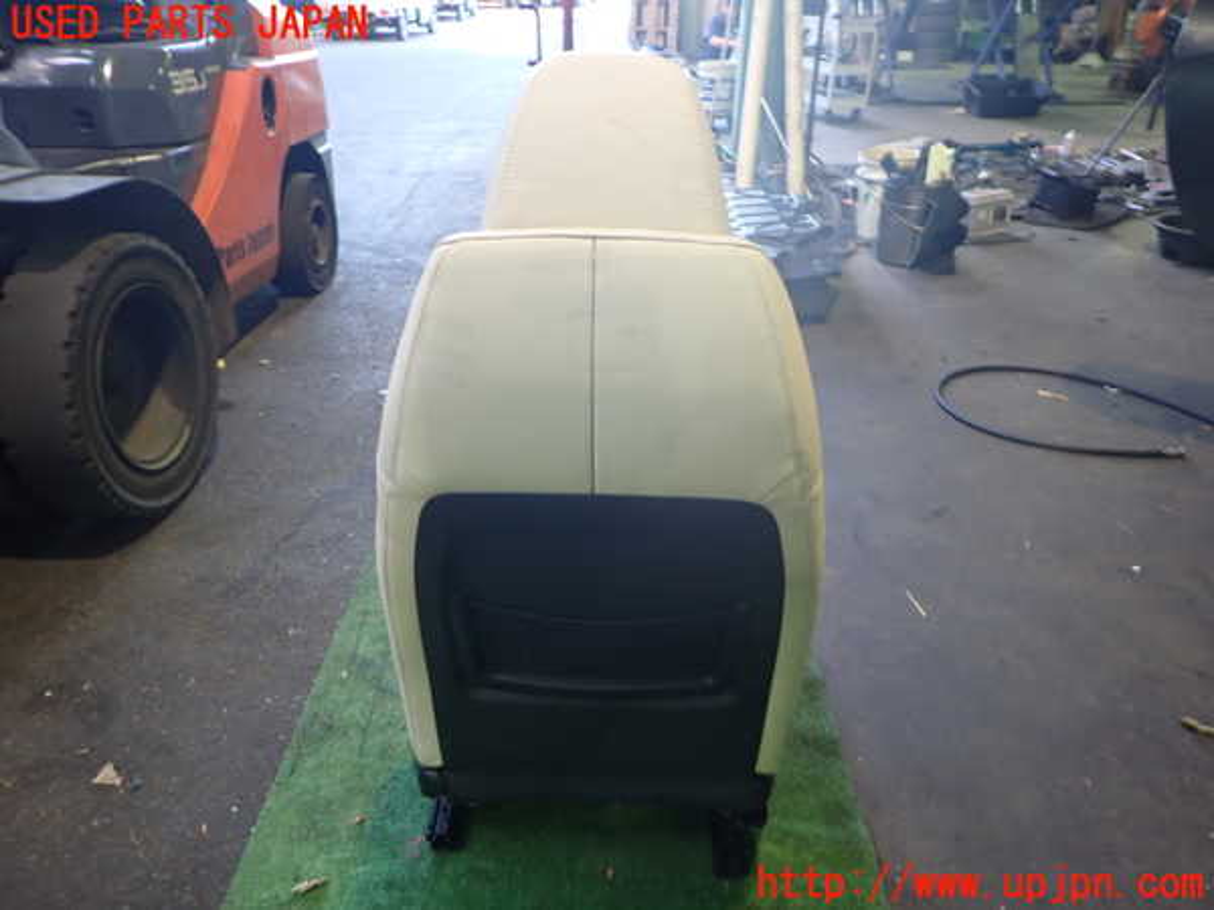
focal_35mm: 25
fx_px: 877
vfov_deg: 54.9
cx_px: 607
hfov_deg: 69.4
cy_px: 455
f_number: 2
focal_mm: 4.5
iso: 250
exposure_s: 1/30
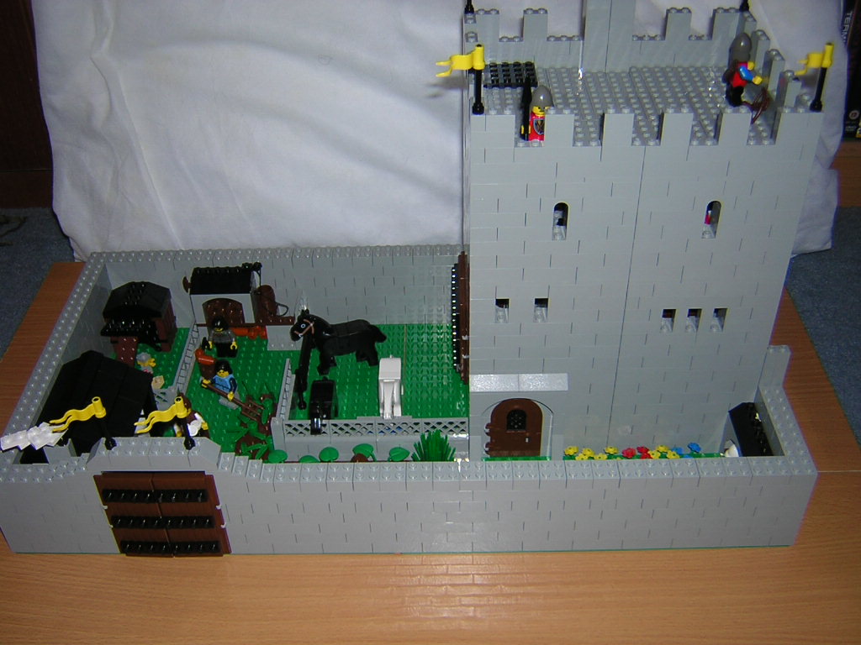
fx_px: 895
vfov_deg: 39.7
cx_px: 430
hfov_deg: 51.4
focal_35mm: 36
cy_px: 322
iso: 100
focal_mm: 4.7
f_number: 2.6
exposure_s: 1/60.1
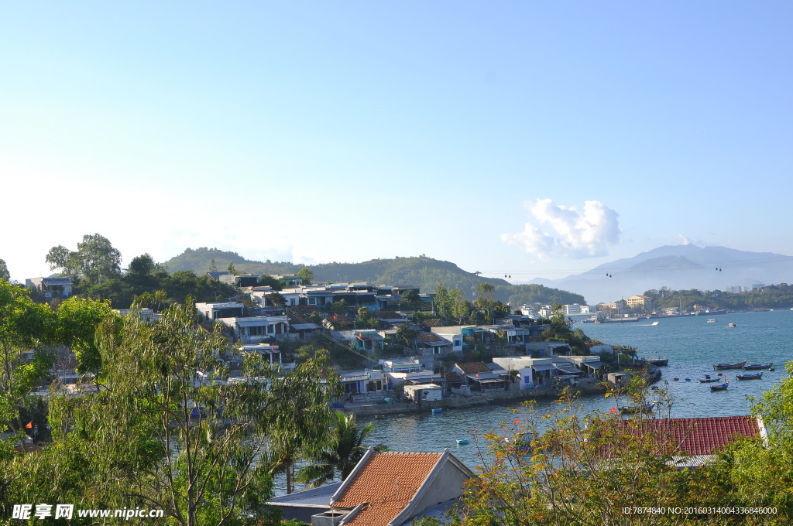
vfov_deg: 25.7
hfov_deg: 37.9
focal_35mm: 52
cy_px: 263
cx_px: 396
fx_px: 1155
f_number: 7.1
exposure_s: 1/200
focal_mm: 35
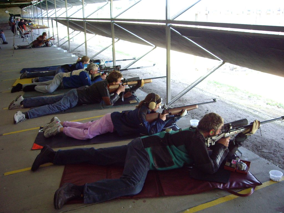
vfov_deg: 37.7
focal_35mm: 38
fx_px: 312
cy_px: 106
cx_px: 142
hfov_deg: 49.0
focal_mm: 6.2
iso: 200
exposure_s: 1/80
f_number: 2.7
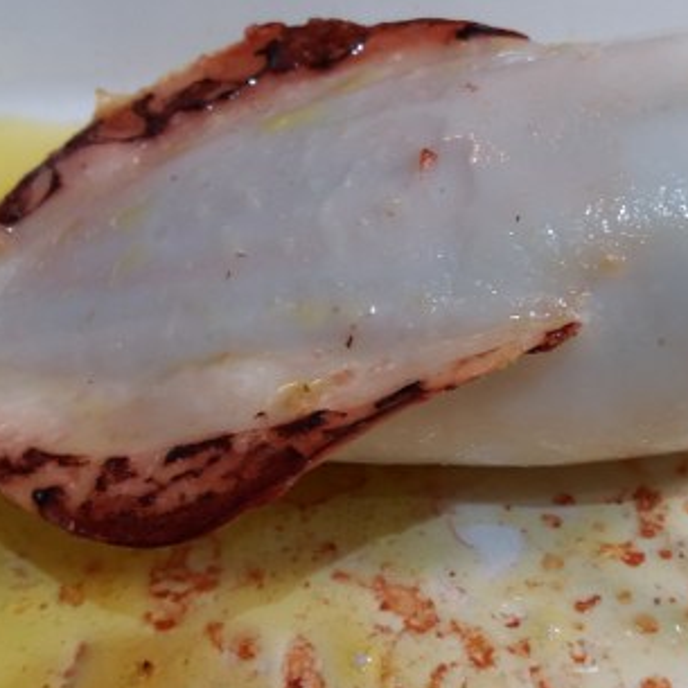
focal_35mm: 52
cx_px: 347
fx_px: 1169
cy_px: 352
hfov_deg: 32.8
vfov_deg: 32.8
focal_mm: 3.7
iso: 80
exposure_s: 1/50
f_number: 1.9
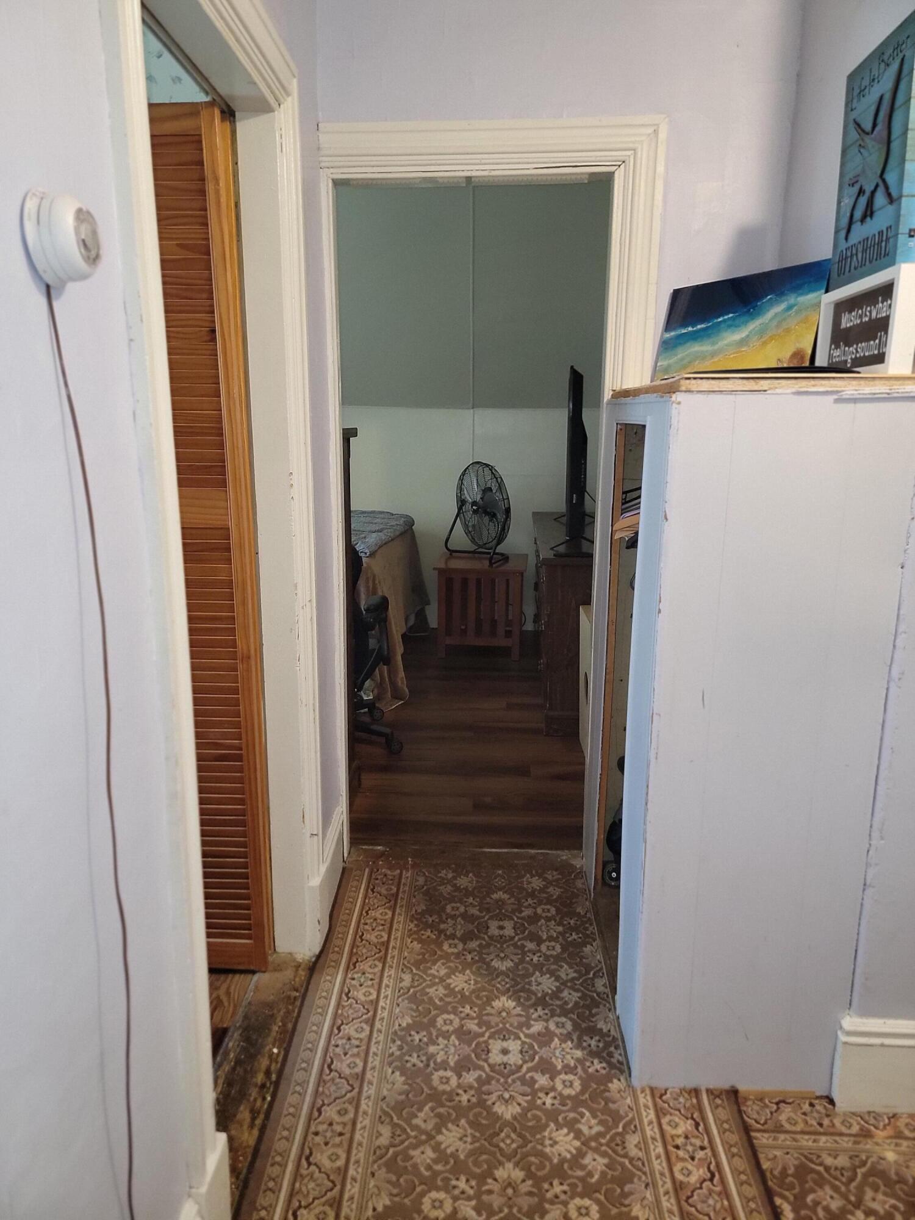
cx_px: 458
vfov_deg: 71.6
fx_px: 846
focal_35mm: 24
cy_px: 610
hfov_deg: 56.8
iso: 400
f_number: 1.8
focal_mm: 6.7
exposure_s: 1/30
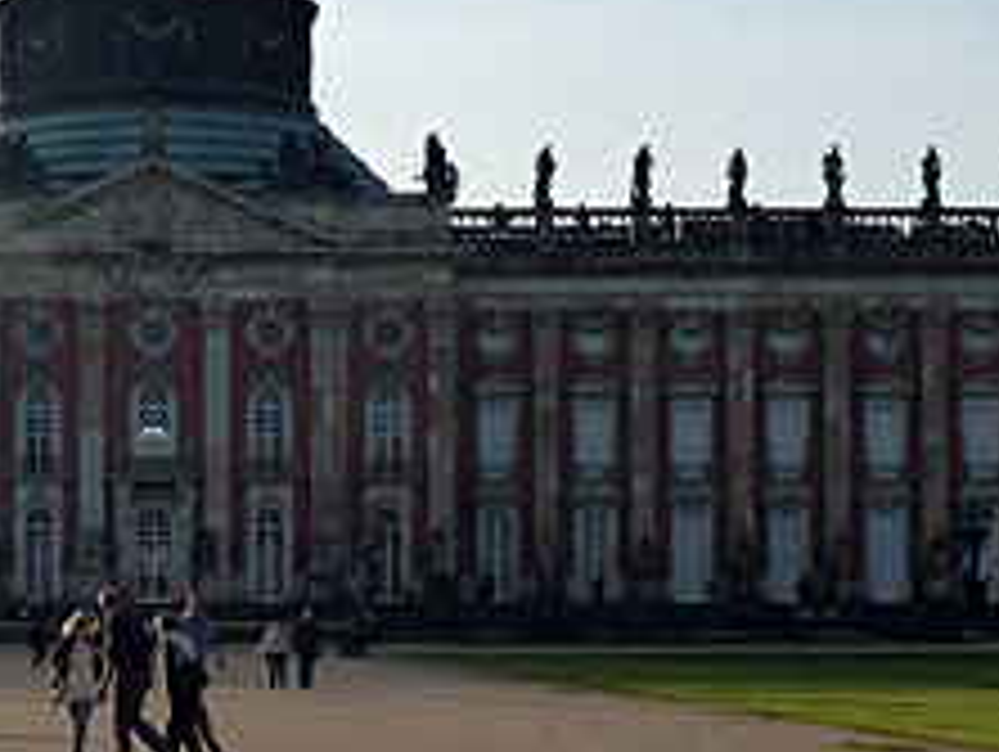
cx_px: 153
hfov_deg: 19.4
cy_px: 554
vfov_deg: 14.8
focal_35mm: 100
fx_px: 2889
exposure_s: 1/400
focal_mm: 6.1
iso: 125
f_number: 5
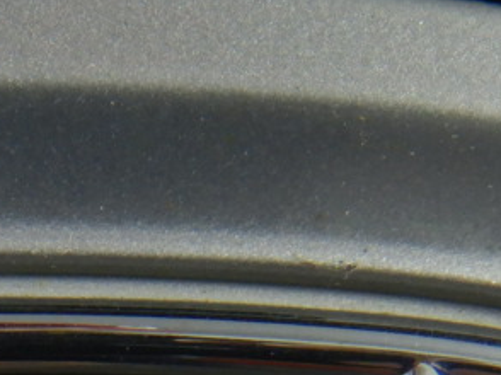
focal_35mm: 158
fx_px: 2285
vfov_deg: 8.9
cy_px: 747
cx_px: -26
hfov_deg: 12.3
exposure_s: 1/100
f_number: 2.8
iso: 125
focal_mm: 5.1
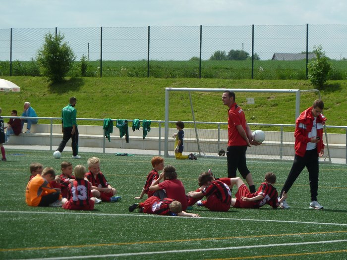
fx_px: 1965
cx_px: 174
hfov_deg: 10.1
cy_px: 130
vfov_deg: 7.6
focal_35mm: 196
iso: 80
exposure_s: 1/500
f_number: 4.5
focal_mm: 32.1
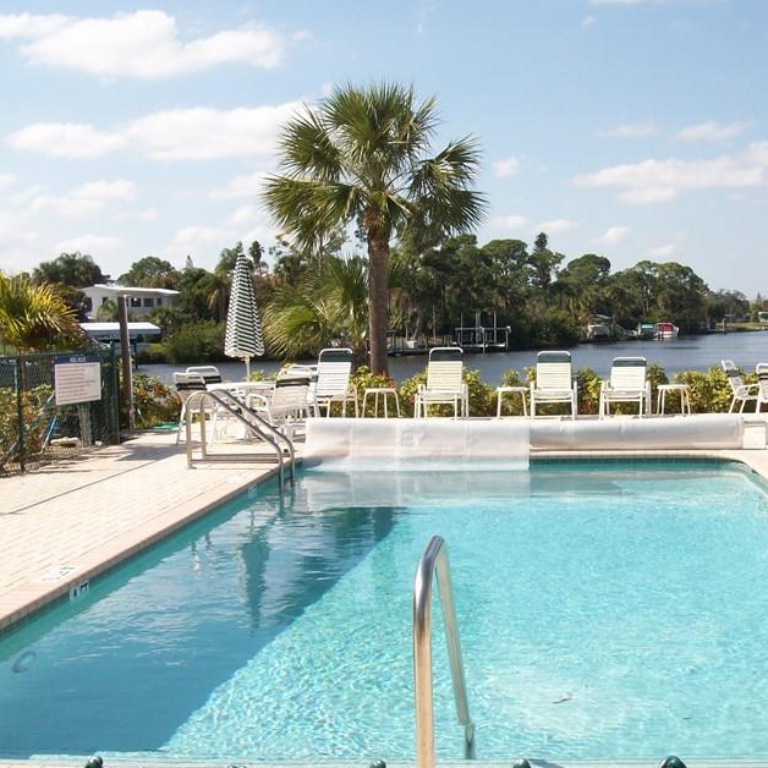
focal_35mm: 49
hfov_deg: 33.9
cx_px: 578
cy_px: 375
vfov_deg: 34.7
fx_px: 1230
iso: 64
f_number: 5.5
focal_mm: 5.7
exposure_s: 1/321
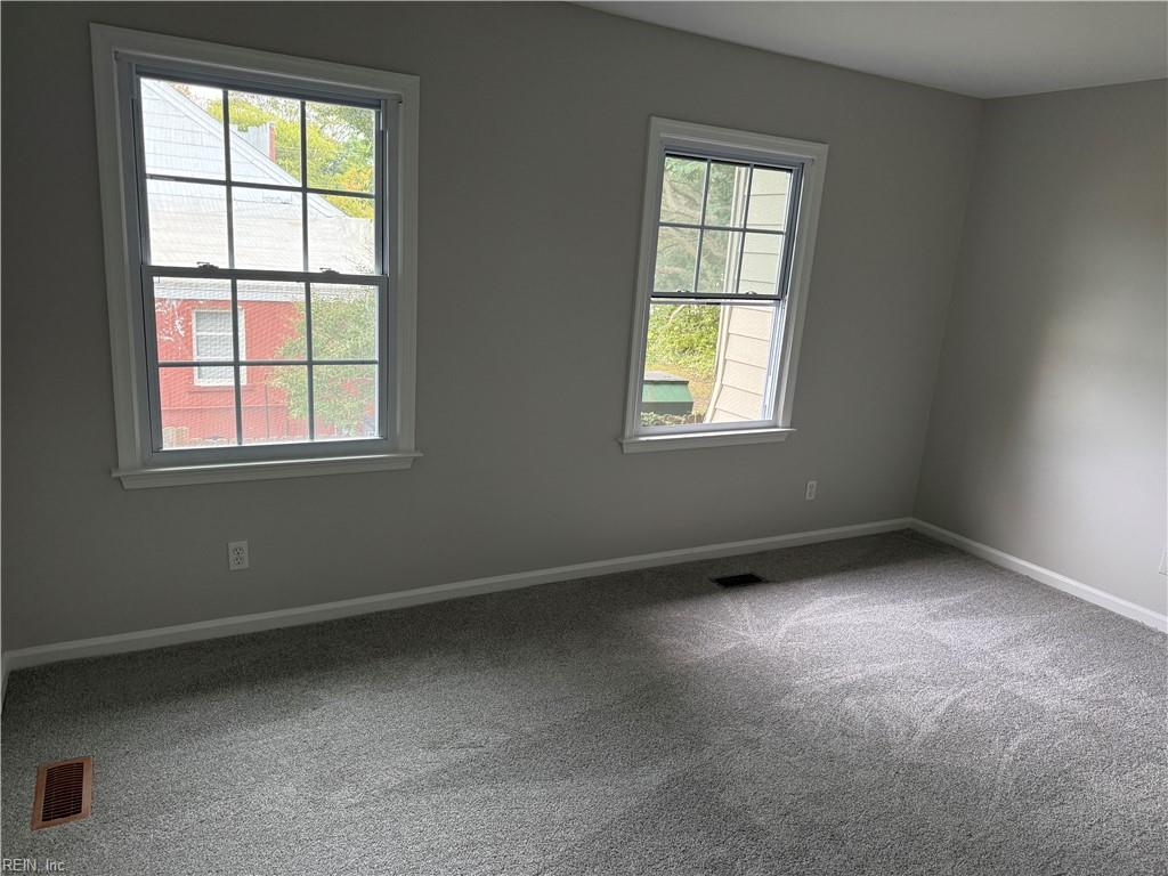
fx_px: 810
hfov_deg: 71.6
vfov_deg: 56.8
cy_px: 438
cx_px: 584
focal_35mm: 24
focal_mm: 6.76
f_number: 1.78
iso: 200
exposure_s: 1/121
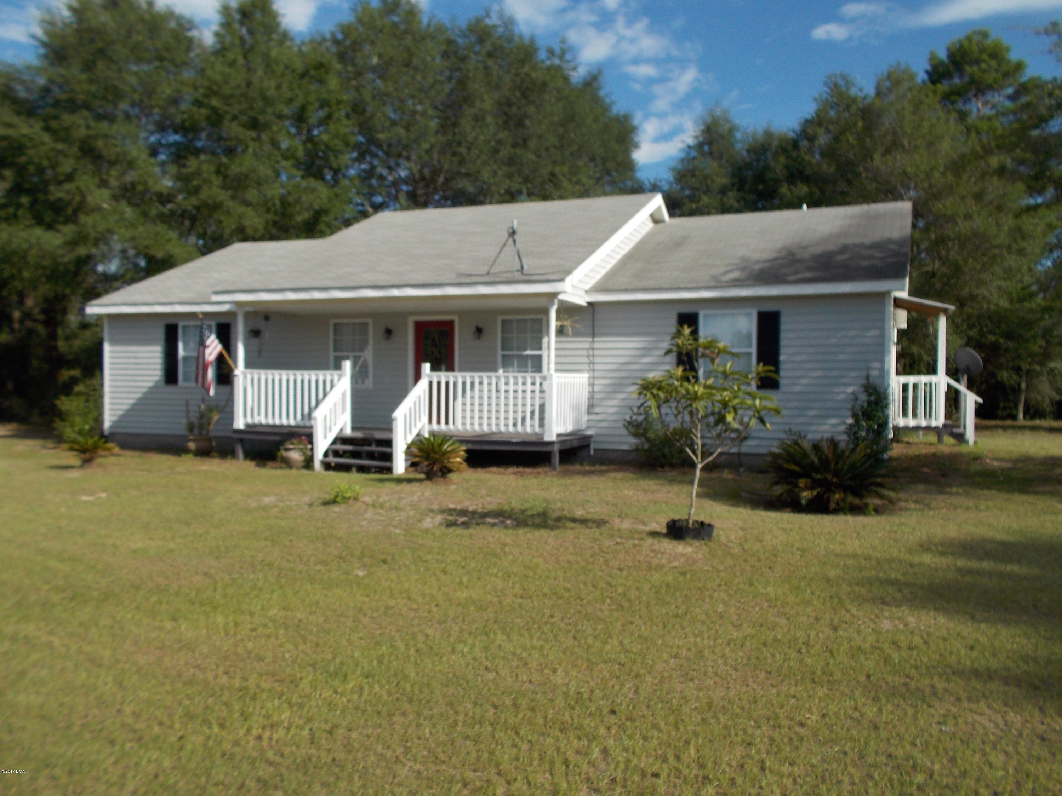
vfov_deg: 48.2
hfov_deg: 61.7
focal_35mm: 29
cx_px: 531
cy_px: 398
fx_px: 890
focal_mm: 4.1
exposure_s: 1/800
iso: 80
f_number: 3.3
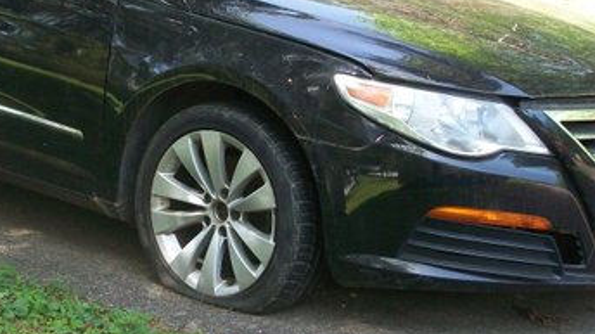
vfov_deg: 14.4
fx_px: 1324
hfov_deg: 25.2
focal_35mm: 84
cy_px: 127
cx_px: 202
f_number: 3.2
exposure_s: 1/100
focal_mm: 7.1
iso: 80
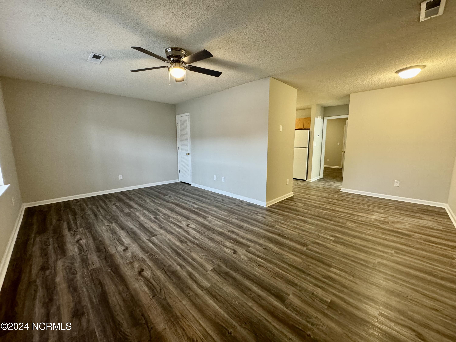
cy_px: 171
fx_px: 184
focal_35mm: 14
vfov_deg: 85.7
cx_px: 228
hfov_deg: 102.1
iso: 400
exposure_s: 1/60
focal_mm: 2.22
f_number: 2.2
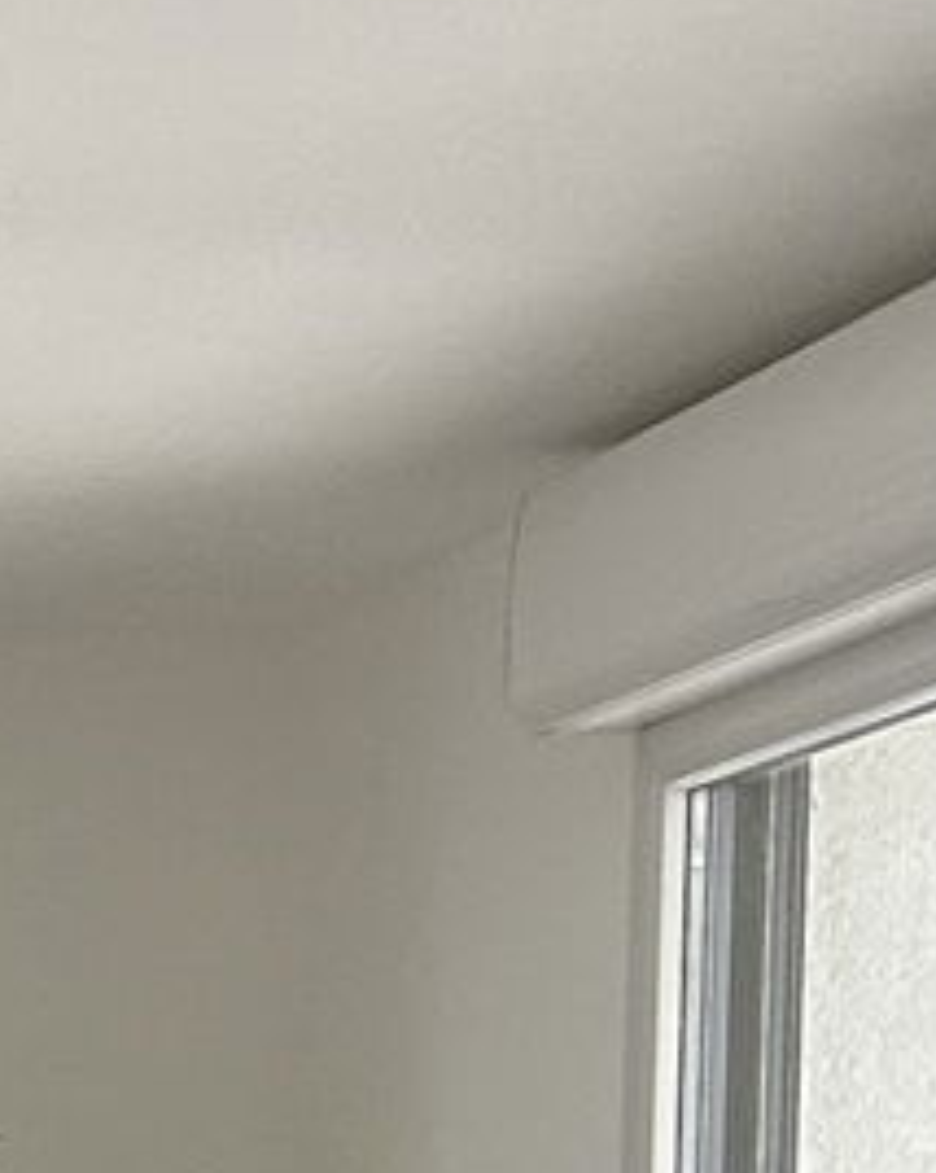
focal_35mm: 202
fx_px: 7003
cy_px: 2532
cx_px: -2016
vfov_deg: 8.9
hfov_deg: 6.8
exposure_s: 1/103
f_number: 1.5
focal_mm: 5.7
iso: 125
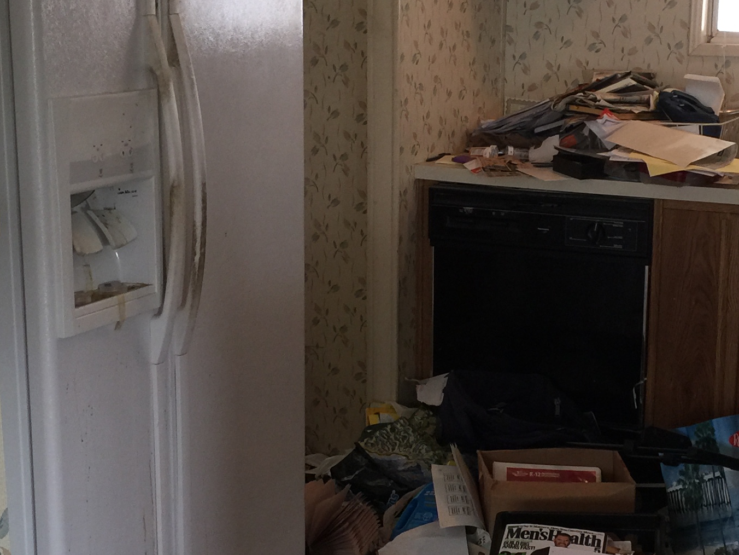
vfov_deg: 20.9
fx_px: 1494
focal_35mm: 70
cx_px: 427
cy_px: 372
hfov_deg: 27.7
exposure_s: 1/15
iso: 64
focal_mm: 4.15
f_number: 2.2
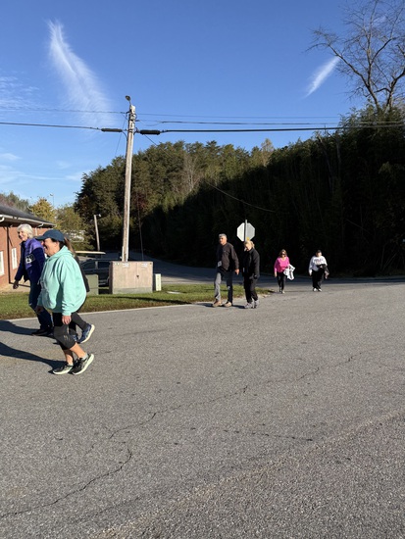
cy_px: 270
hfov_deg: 56.9
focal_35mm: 24
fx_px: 374
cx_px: 202
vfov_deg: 71.6
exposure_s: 1/3145
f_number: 1.78
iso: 80
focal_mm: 6.76
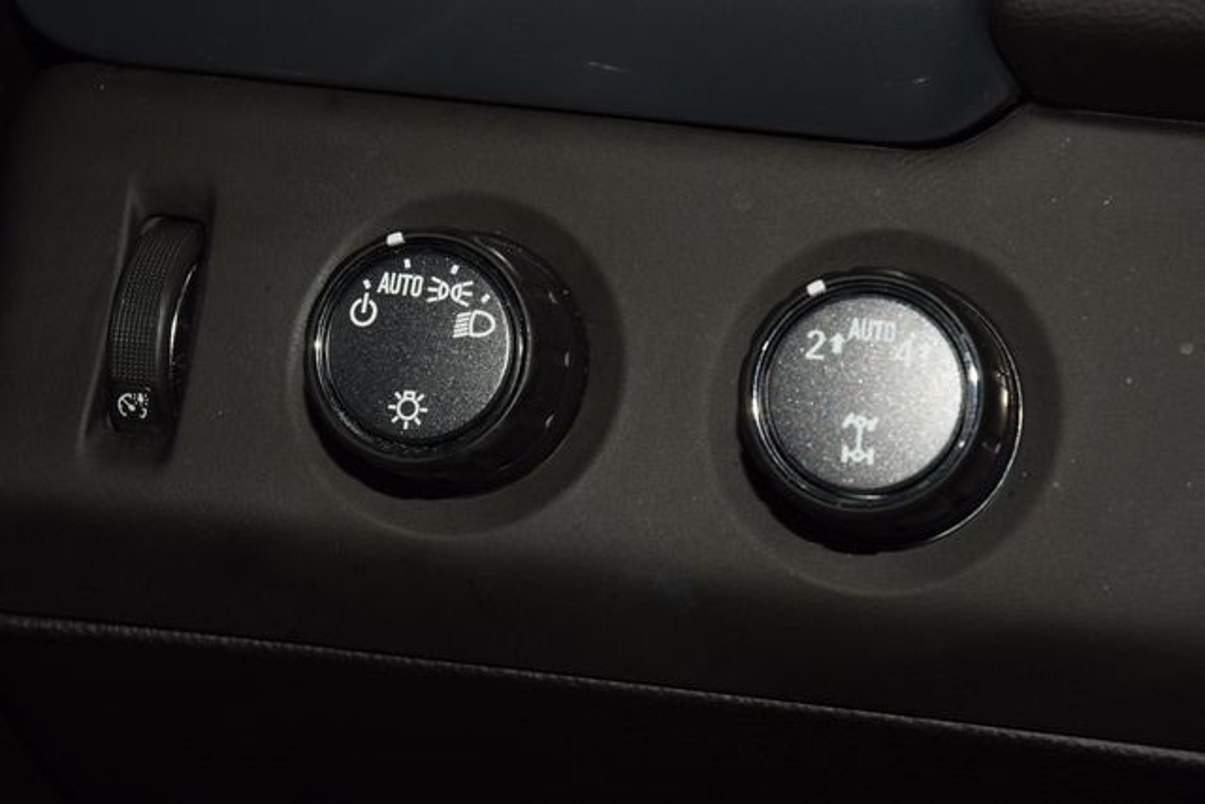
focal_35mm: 105
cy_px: 402
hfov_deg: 19.5
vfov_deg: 13.0
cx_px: 602
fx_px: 3515
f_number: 8
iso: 100
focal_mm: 70
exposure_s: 1/125
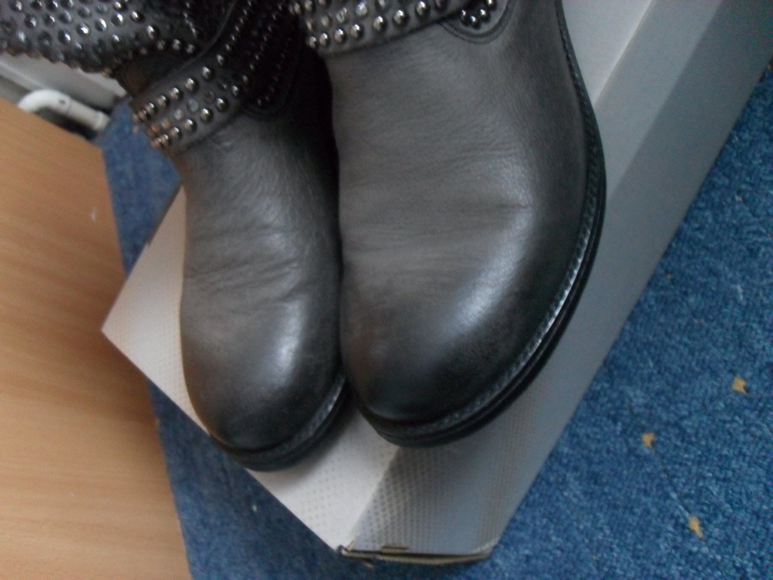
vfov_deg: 40.7
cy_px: 290
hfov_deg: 52.6
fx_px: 782
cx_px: 386
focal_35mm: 35
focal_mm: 6.2
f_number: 2.8
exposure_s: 1/8
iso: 400
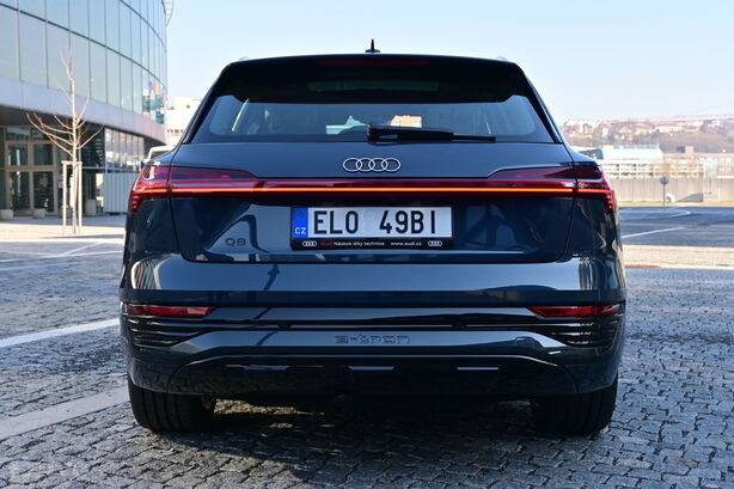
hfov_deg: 43.6
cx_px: 367
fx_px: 917
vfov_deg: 29.8
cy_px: 244
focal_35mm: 45
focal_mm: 30
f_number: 6.3
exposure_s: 1/160
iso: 100
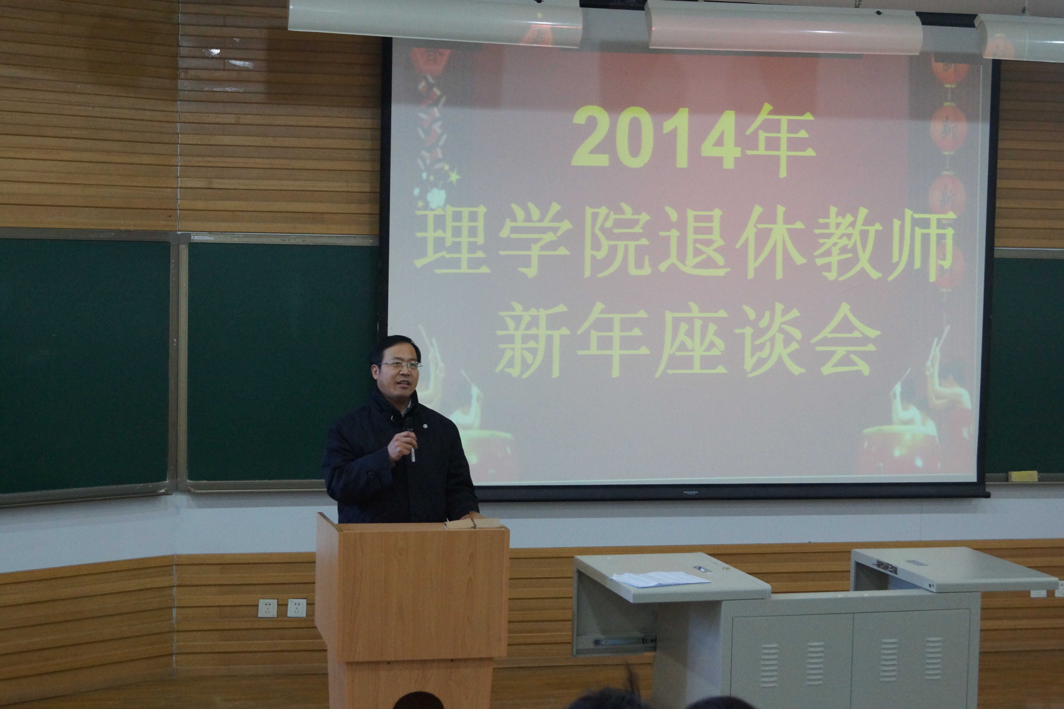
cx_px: 532
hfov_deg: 33.4
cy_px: 354
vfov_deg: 22.6
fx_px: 1773
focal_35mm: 60
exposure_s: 1/60
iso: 1600
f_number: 5.6
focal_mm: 40
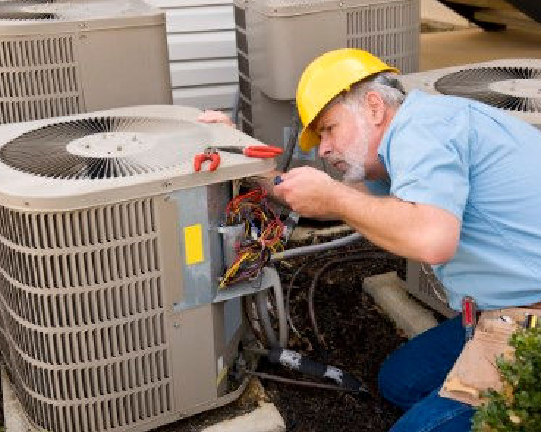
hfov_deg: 34.2
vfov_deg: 27.6
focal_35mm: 55
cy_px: 218
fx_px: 880
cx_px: 268
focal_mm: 48
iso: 200
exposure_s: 1/160
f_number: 5.6
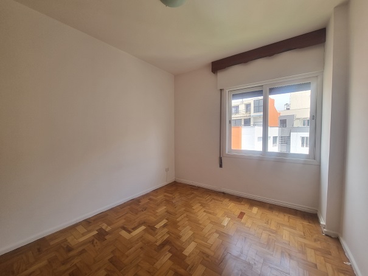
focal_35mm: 13
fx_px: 138
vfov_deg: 89.9
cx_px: 184
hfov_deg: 106.2
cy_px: 138
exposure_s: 1/120
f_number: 2.2
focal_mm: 2.2
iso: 64
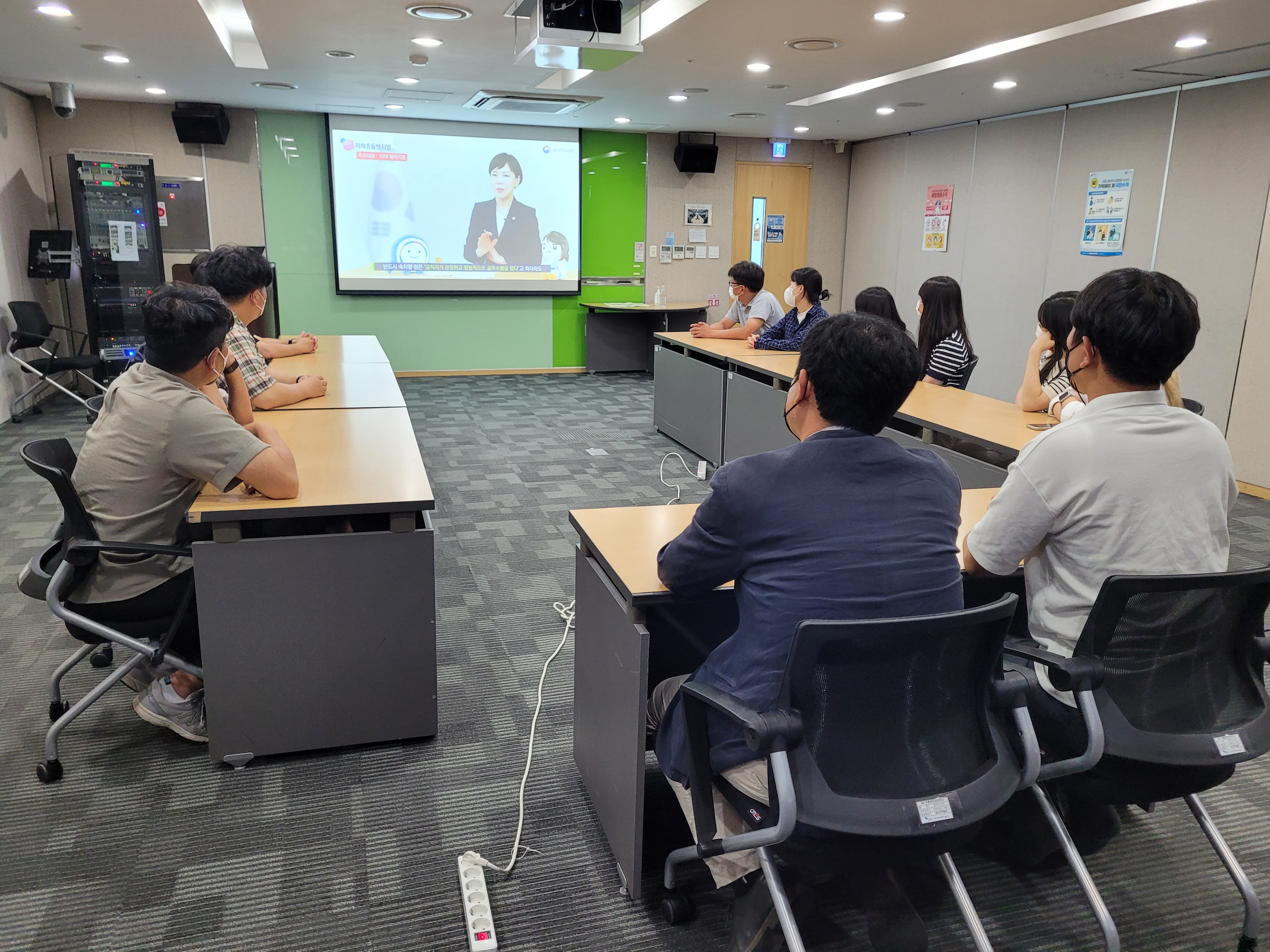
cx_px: 635
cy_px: 476
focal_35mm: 26
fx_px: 954
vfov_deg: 53.1
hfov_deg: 67.3
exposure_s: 1/60
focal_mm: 5.4
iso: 200
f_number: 1.8
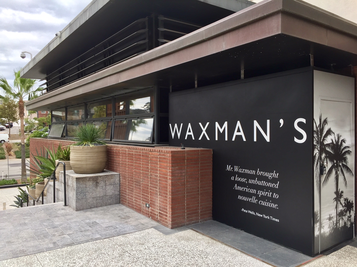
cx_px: 178
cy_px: 134
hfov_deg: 61.7
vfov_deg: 48.2
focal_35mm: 29
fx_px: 299
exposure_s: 1/206
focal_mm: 4.15
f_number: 2.2
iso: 32
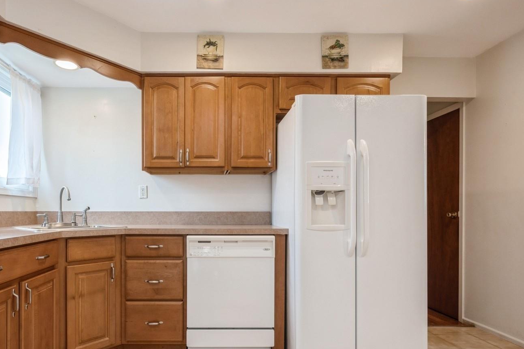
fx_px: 315
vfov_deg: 57.7
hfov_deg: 78.6
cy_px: 205
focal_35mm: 22
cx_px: 208
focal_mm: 17.5
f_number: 11
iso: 400
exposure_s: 1/13
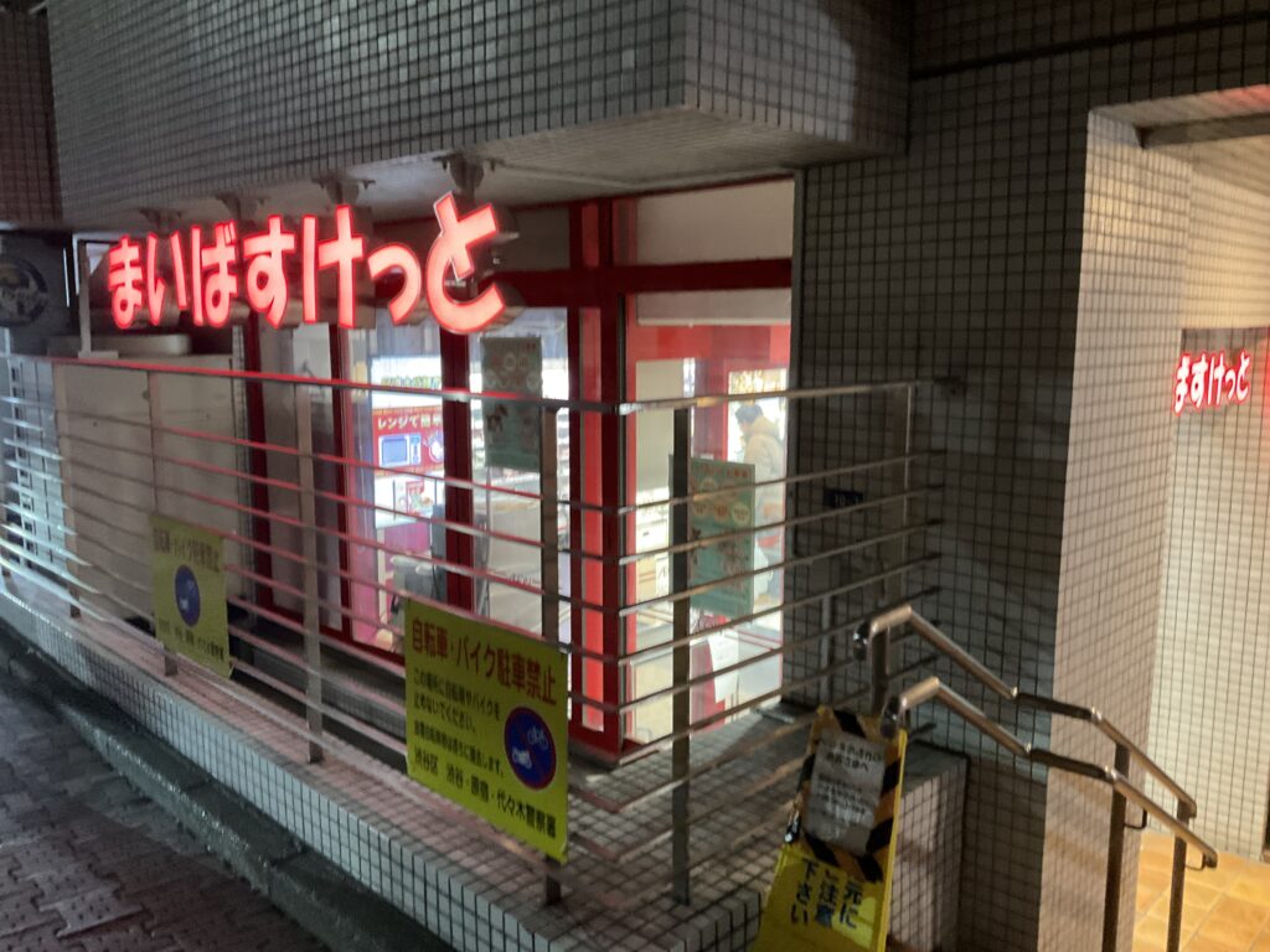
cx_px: 635
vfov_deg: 48.2
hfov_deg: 61.7
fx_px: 1064
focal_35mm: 29
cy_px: 476
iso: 320
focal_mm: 3
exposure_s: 1/25
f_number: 1.8
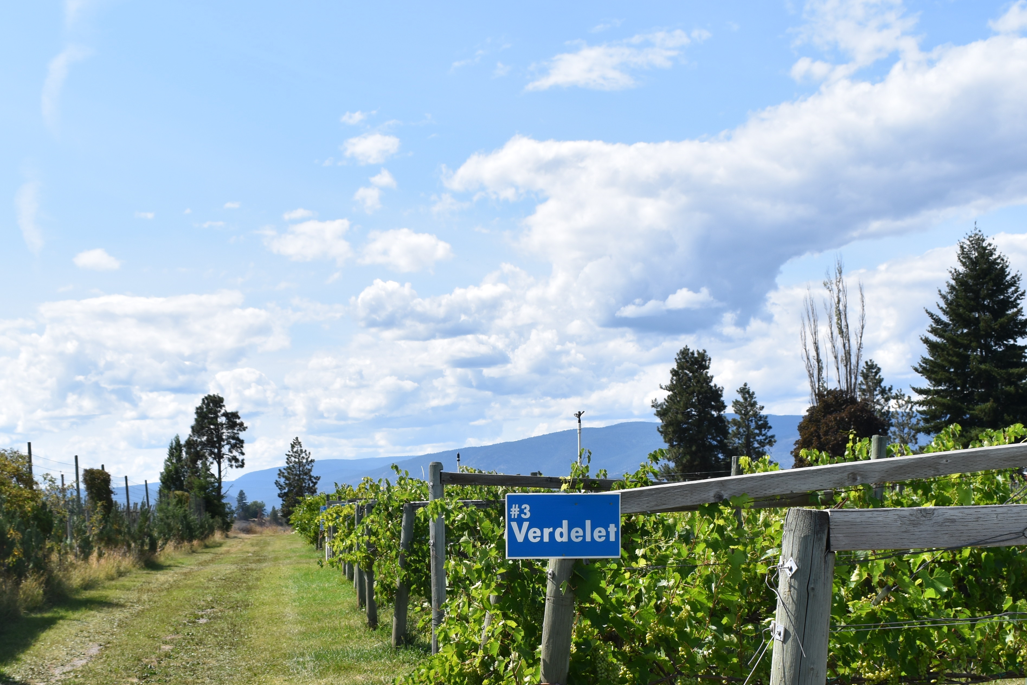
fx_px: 1626
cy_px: 527
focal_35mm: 57
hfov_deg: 35.1
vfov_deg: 23.5
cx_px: 501
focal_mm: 24
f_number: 8
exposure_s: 1/250
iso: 100
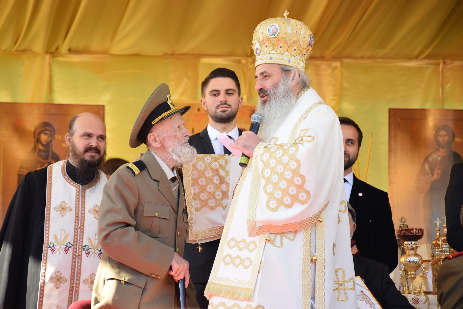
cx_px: 232
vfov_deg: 8.7
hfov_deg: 13.0
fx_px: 2025
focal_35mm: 158
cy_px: 154
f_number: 5.6
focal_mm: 105
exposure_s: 1/50
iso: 100
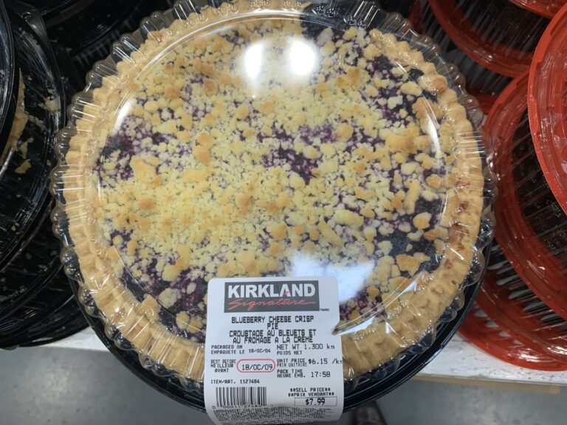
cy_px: 212
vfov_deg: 53.1
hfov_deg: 67.3
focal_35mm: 26
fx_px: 426
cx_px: 284
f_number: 1.8
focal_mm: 4.25
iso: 40
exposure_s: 1/120
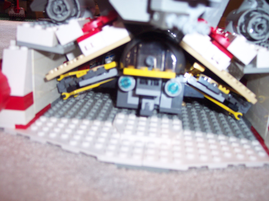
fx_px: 295
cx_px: 134
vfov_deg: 37.7
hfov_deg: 49.0
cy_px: 100
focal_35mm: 38
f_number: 2.8
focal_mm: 8
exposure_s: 1/30
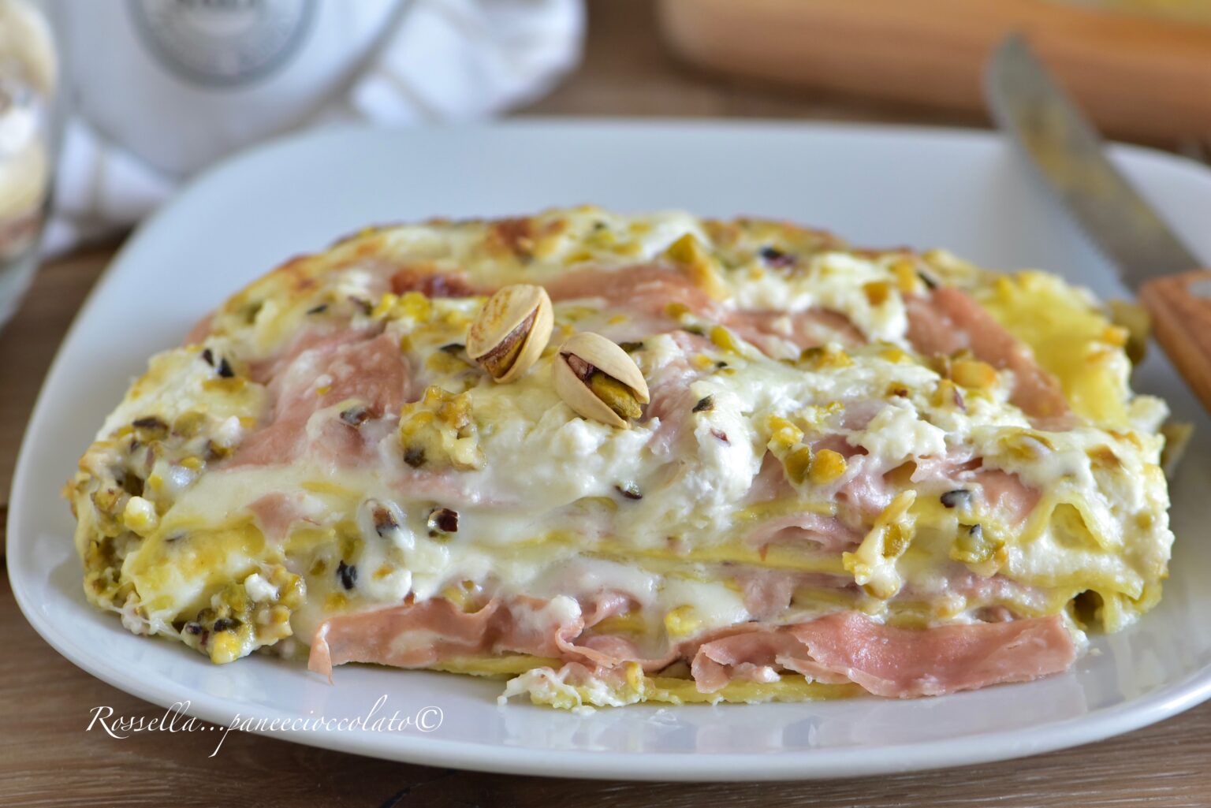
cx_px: 606
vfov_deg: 8.7
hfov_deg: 13.0
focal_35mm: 158
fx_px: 5299
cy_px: 404
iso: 500
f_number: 5.6
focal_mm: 105
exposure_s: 1/80
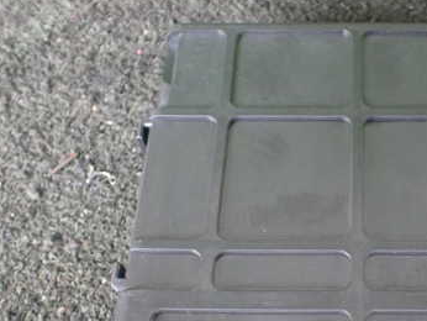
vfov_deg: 27.8
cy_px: 223
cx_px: 342
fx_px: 642
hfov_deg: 35.6
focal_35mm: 52
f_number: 2.3
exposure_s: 1/100
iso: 800
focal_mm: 5.4
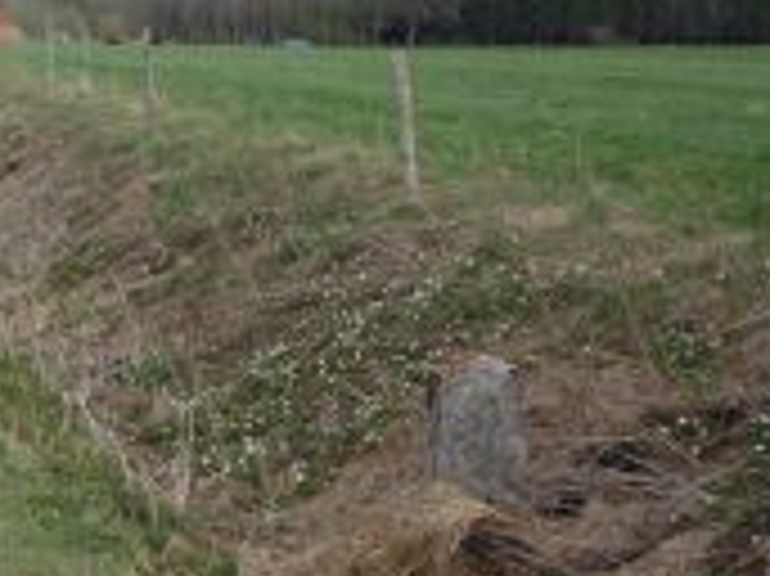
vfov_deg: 16.3
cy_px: 153
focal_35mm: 90
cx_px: -117
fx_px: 2001
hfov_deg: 20.6
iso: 100
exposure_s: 1/320
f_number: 4
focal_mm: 5.2
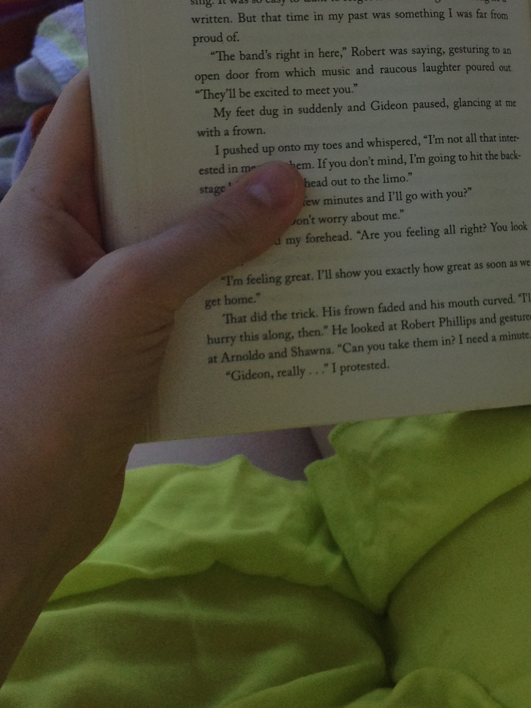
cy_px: 149
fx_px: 1759
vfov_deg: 22.5
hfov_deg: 17.0
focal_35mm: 86
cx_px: 453
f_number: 2.4
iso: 50
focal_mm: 4.28
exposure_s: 1/192
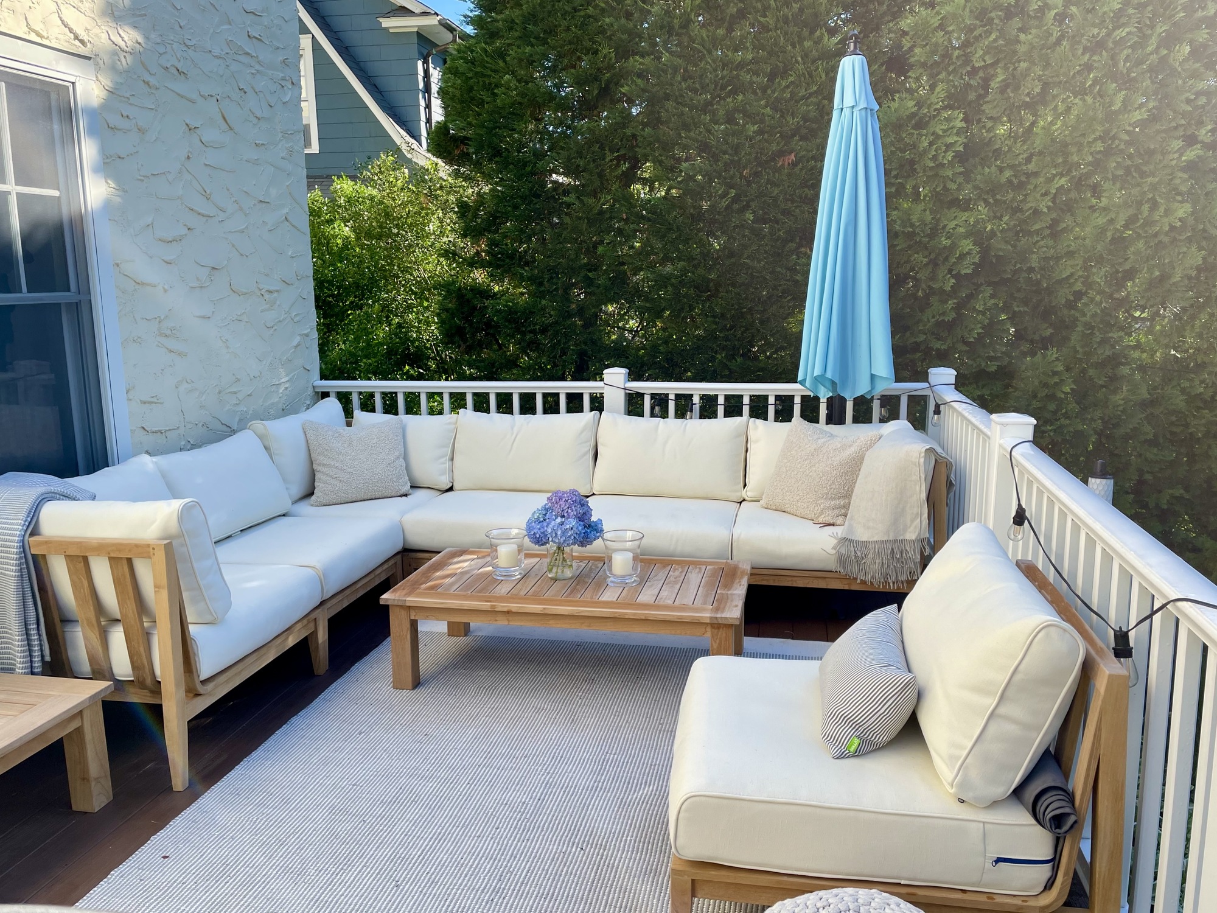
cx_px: 608
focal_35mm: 26
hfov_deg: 67.3
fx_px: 914
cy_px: 456
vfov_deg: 53.1
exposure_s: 1/1033
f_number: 1.6
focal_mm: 4.2
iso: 32
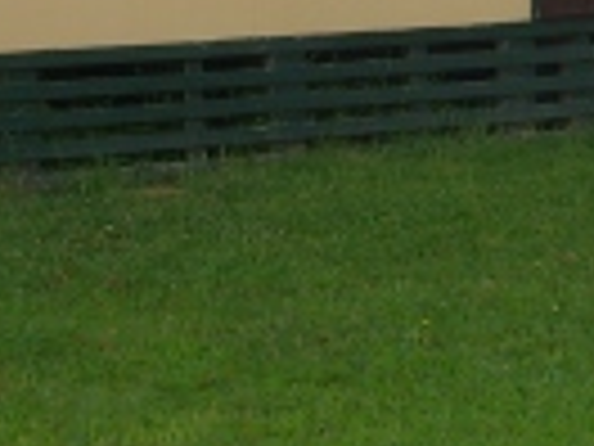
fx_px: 3157
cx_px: 432
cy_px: -144
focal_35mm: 184
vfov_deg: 8.0
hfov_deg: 10.7
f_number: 4
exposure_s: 1/200
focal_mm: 7.9
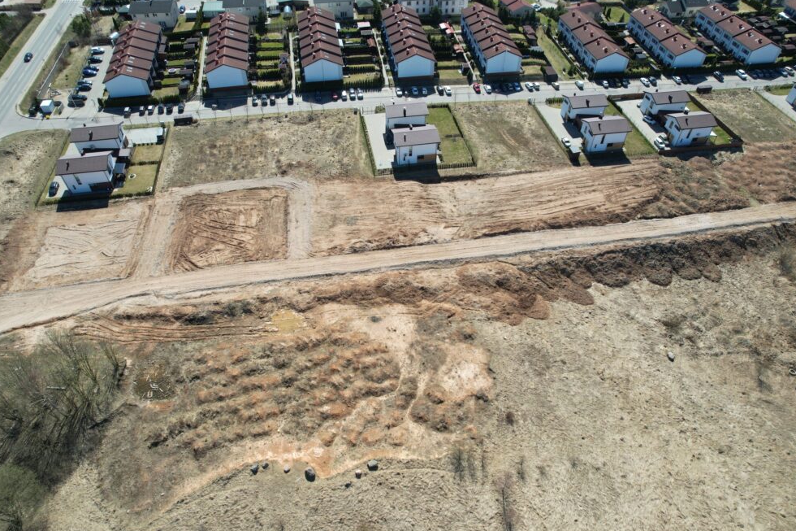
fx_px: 508
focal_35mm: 23
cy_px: 269
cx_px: 399
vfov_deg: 55.1
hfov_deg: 76.1
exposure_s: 1/1250
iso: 100
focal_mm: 8.38
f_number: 2.8
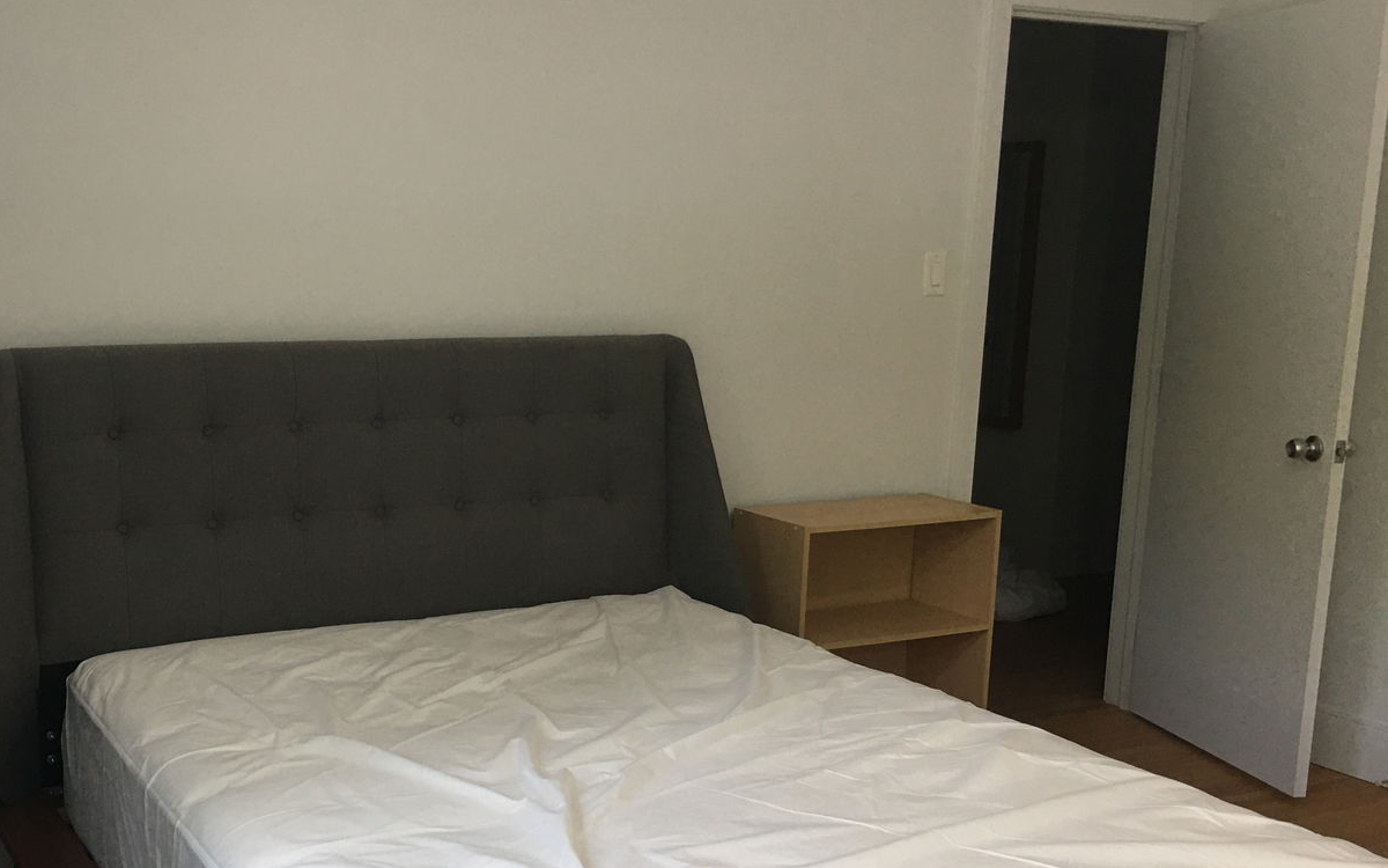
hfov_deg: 47.5
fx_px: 1551
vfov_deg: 31.1
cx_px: 467
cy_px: 547
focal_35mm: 41
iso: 32
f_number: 2.2
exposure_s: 1/15
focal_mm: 4.15
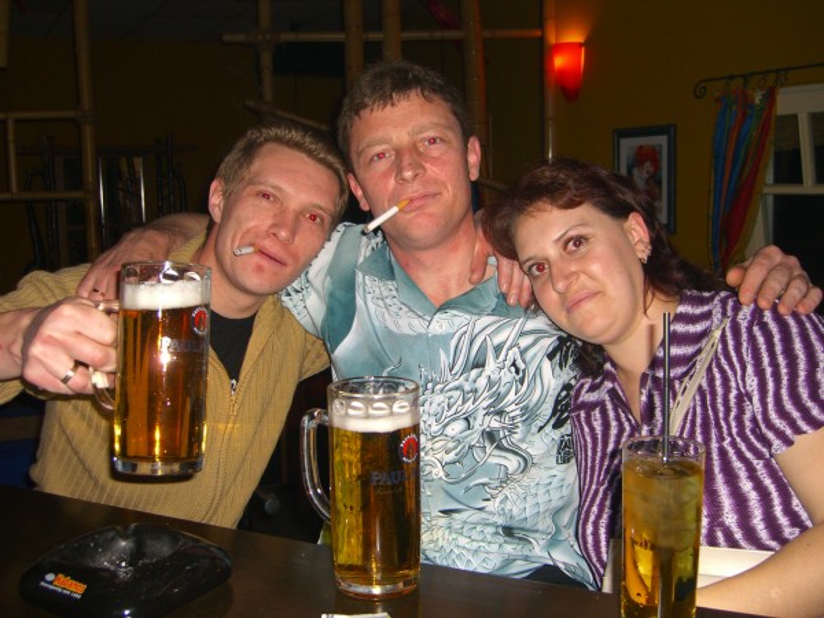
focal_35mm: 38
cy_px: 309
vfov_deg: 37.7
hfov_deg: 49.0
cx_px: 412
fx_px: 905
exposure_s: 1/60
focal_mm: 7.9
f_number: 2.8
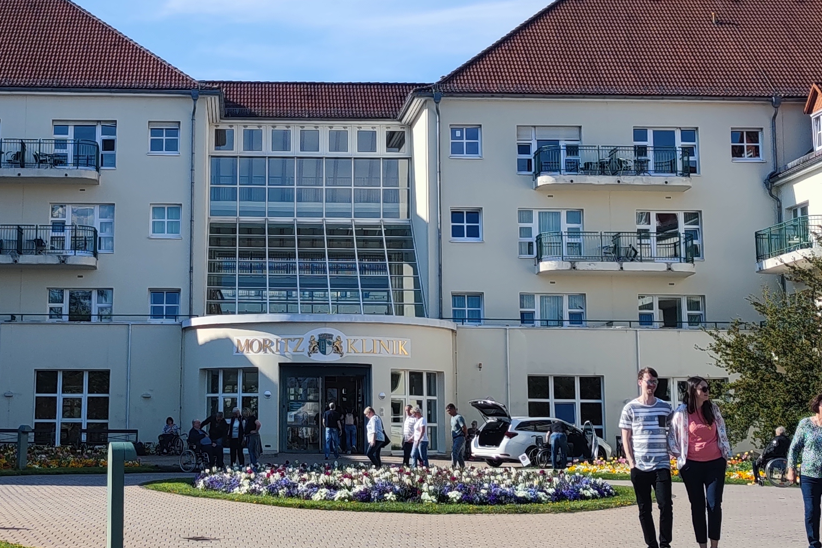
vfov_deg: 19.7
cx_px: 254
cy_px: 176
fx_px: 1576
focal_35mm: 69
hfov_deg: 29.0
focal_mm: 6.78
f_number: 1.85
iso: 50
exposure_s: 1/1899
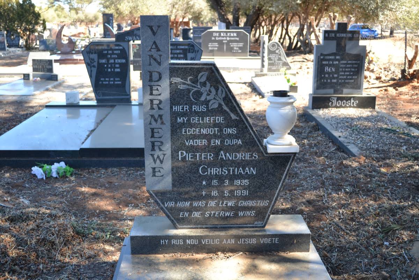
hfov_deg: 49.6
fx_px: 454
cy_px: 140
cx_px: 210
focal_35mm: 39
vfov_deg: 34.2
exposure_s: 1/80
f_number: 4.5
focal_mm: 26
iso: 400
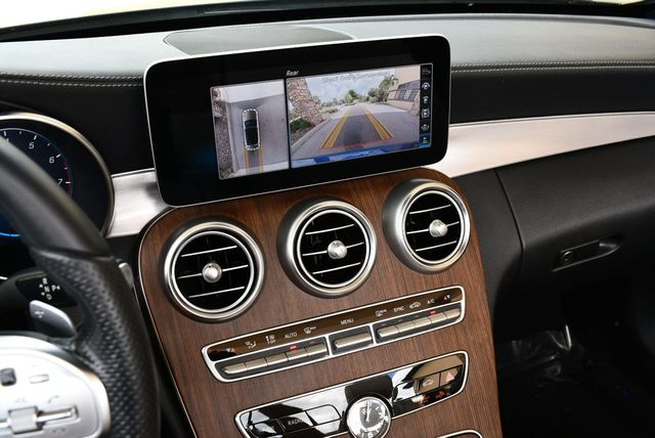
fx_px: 656
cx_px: 328
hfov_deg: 53.1
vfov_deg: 36.9
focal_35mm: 36
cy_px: 219
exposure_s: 1/250
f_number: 5
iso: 400
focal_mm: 18
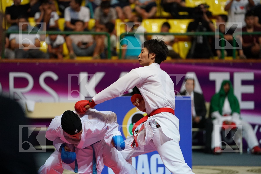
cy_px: 87
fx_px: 1232
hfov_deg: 12.1
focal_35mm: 170
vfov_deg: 8.1
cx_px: 130
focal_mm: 170
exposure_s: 1/1000
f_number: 2.8
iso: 4000
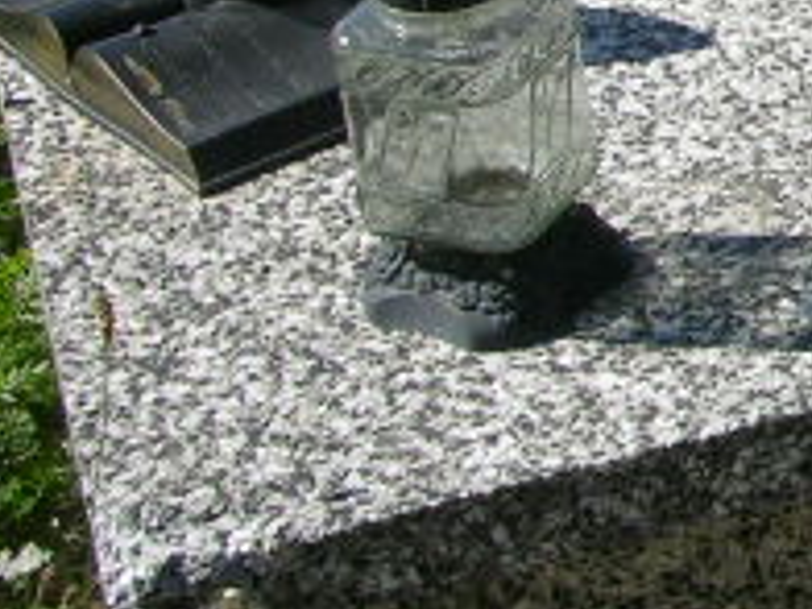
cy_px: -282
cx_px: 1682
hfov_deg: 9.9
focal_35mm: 183
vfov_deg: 8.0
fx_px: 4293
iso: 50
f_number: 6.3
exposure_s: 1/240
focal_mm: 8.9
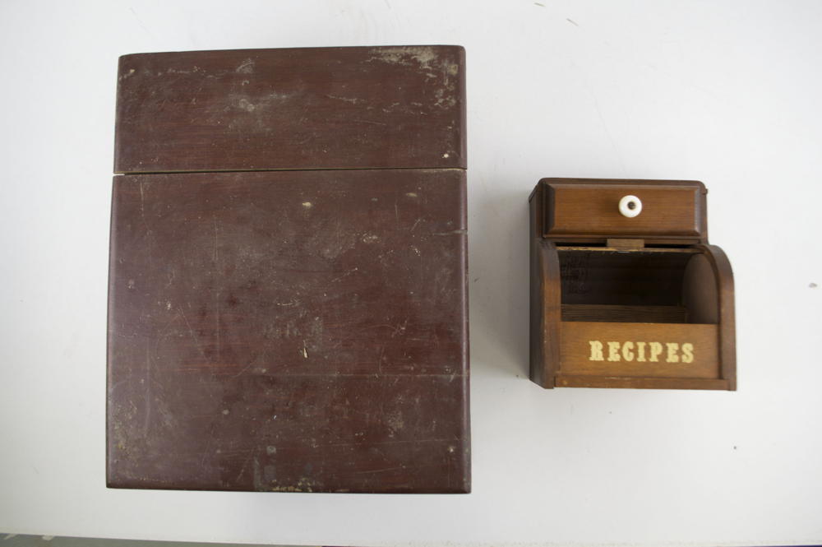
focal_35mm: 27
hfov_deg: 67.4
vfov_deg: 47.9
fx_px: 616
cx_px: 411
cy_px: 274
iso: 400
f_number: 4
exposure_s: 1/60
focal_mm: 18
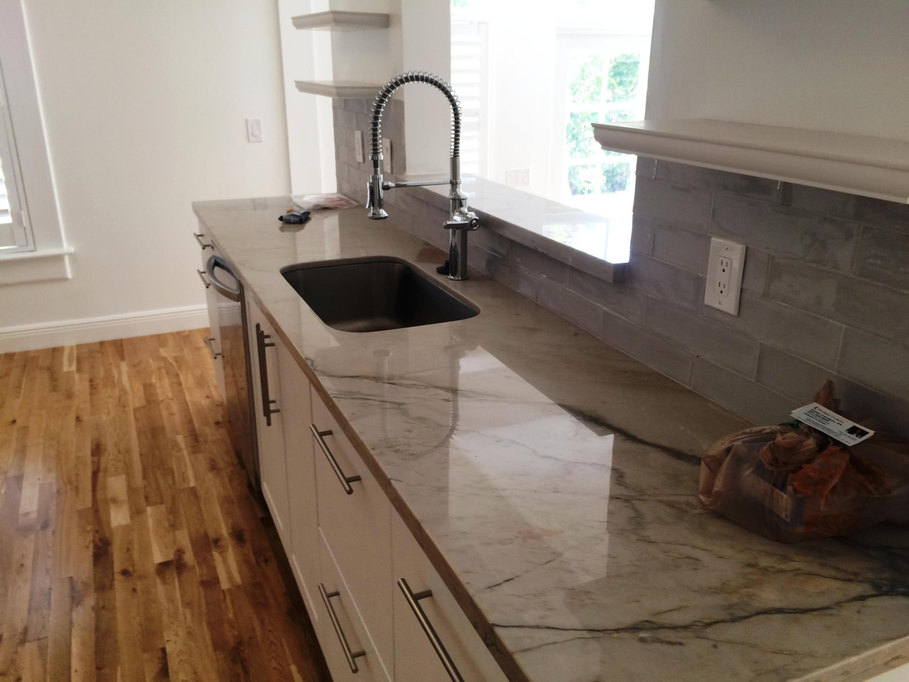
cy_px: 341
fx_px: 762
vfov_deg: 48.2
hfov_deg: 61.7
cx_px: 454
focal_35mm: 29
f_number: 2.2
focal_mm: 4.15
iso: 32
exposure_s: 1/40
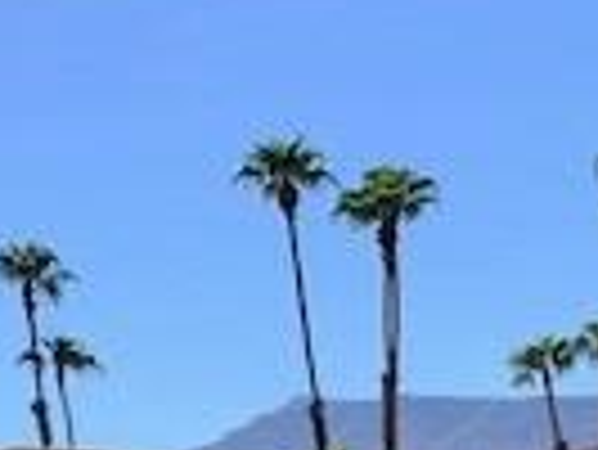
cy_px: 801
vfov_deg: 11.1
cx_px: 346
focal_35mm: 125
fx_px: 2161
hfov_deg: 15.7
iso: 25
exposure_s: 1/2160
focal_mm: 4.25
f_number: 1.8
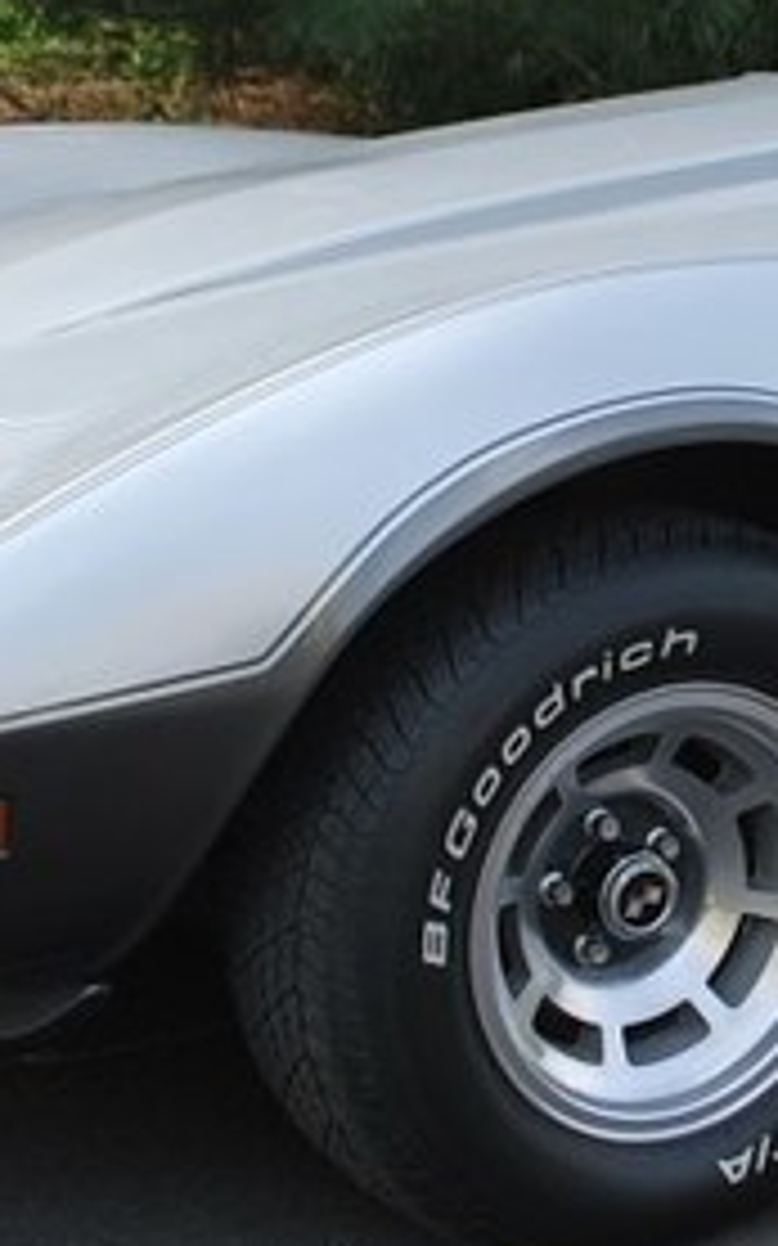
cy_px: 454
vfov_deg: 18.1
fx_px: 3903
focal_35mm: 115
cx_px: 866
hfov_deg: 11.2
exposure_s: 1/160
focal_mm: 24
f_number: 6.3
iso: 100
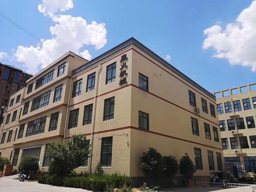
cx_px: 128
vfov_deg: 51.4
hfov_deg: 65.3
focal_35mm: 27
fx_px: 200
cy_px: 96
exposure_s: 1/2849
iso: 50
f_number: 1.8
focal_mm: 5.58
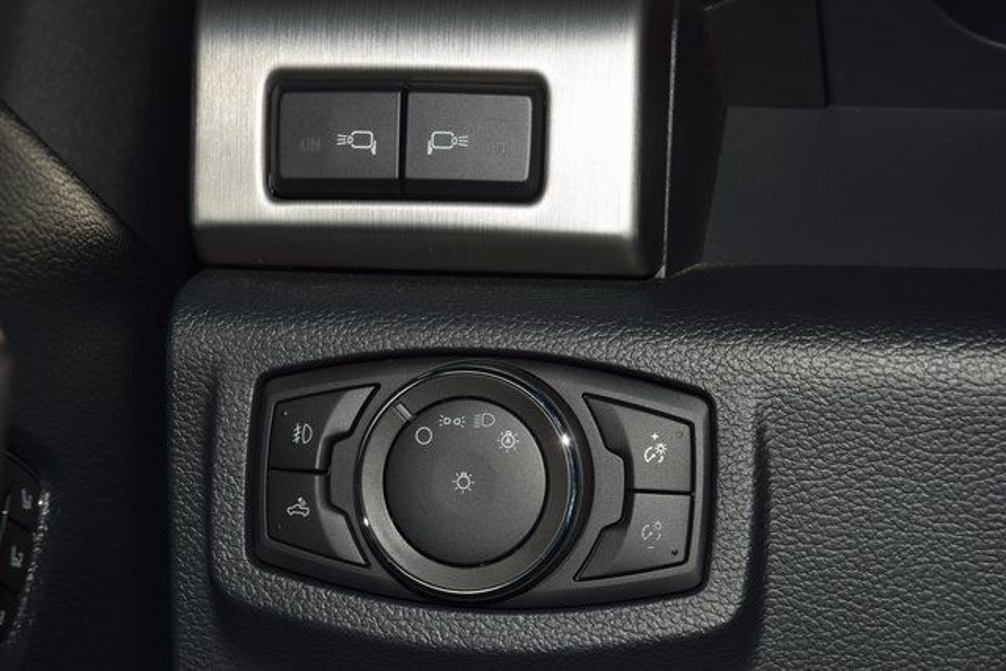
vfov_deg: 13.0
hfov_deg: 19.5
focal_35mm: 105
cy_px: 336
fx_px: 2935
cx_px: 503
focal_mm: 70
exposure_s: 1/125
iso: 100
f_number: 8
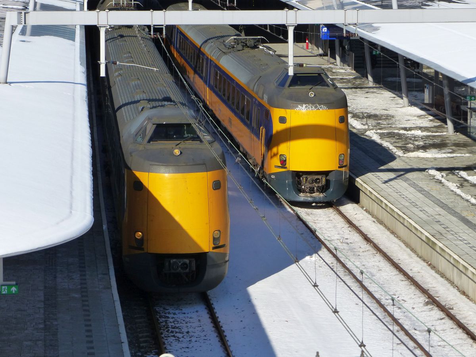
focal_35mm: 157
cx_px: 238
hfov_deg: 12.6
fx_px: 2159
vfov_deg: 9.5
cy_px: 178
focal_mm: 28.3
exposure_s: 1/1600
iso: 160
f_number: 4
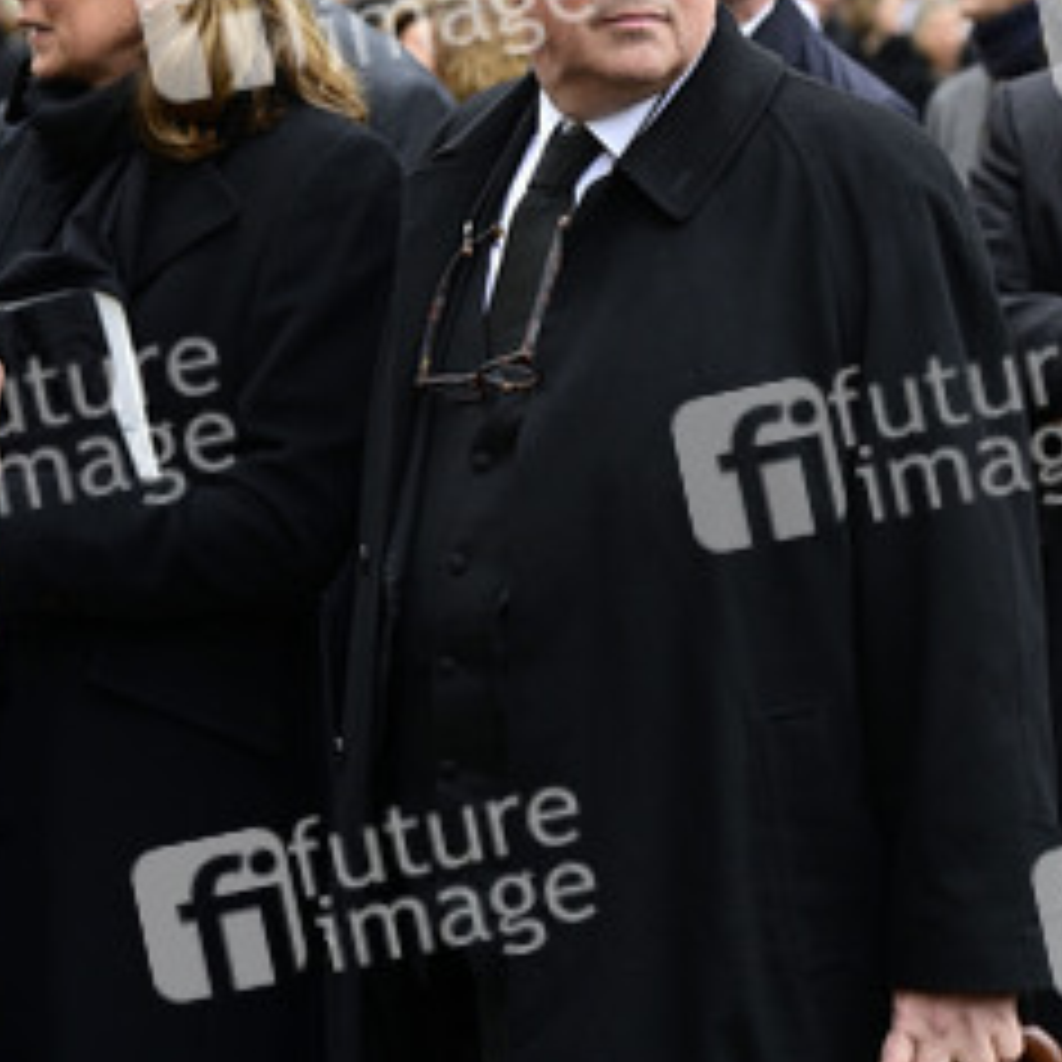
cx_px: 495
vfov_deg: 12.7
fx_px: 4755
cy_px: 220
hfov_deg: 12.7
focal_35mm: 137
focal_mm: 95
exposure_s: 1/400
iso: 800
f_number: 5
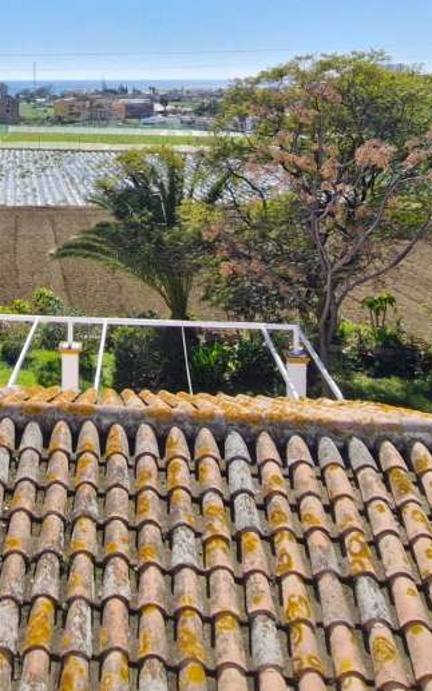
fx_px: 754
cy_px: 129
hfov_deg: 30.5
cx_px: 40
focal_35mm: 40
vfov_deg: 46.4
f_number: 2.2
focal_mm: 1.74
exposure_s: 1/1292
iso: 50
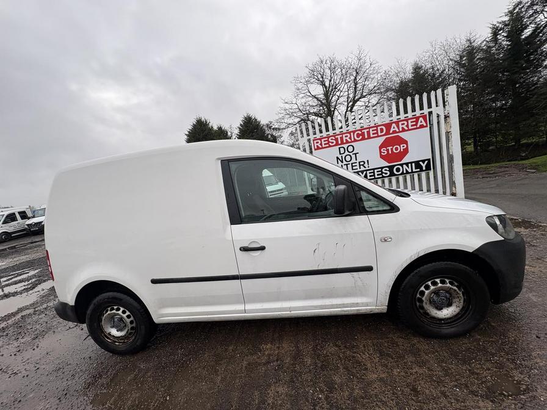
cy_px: 205
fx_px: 221
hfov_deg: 102.1
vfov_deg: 85.7
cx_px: 274
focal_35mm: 14
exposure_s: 1/294
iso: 40
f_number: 2.2
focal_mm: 2.22
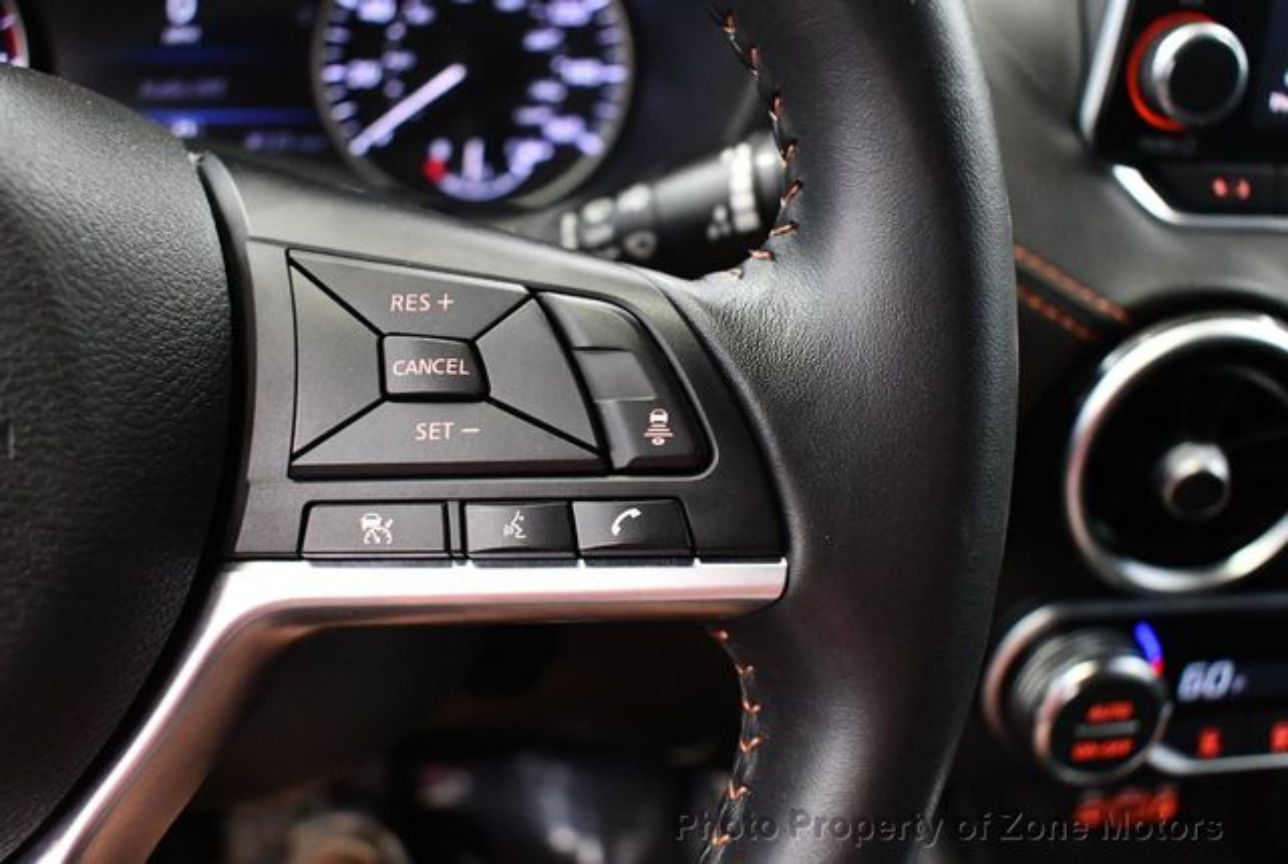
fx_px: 1290
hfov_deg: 53.1
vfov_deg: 37.0
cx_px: 644
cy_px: 432
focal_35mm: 36
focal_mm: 18
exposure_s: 1/60
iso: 3600
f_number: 3.5
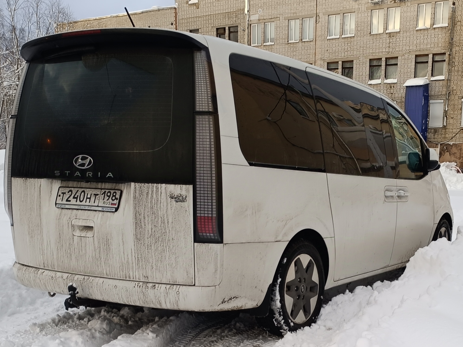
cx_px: 232
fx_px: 321
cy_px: 174
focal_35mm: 24
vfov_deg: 56.8
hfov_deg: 71.6
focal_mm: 6.14
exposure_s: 1/100
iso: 51
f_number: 1.65
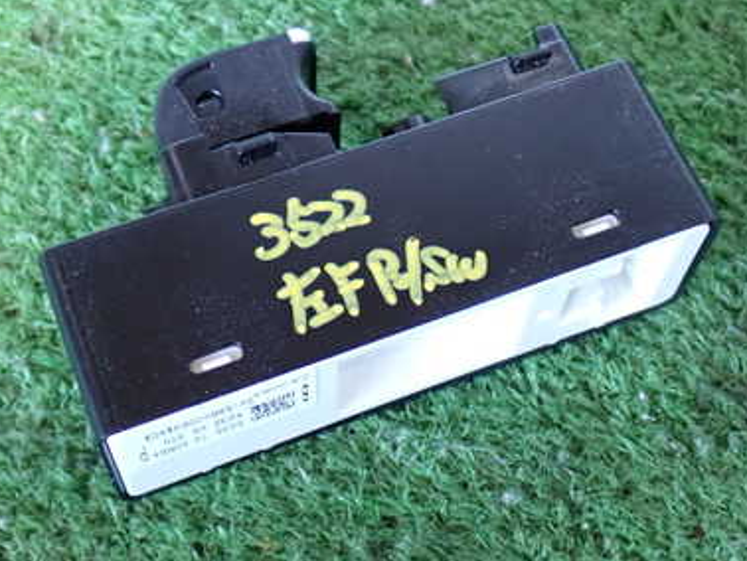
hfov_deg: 29.8
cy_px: 265
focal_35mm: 65
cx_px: 372
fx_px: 1404
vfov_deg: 22.6
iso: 800
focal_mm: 7.31
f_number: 2.8
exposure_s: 1/30
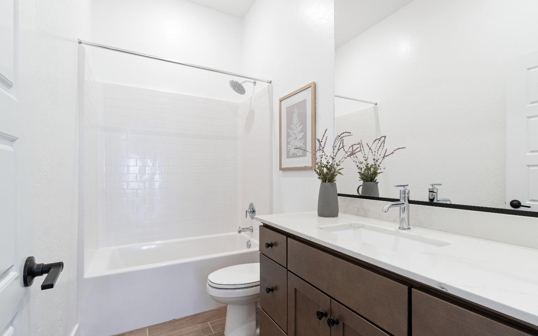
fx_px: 235
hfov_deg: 97.8
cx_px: 280
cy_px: 178
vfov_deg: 71.2
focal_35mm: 16
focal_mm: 10
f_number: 9
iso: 250
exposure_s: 1/6
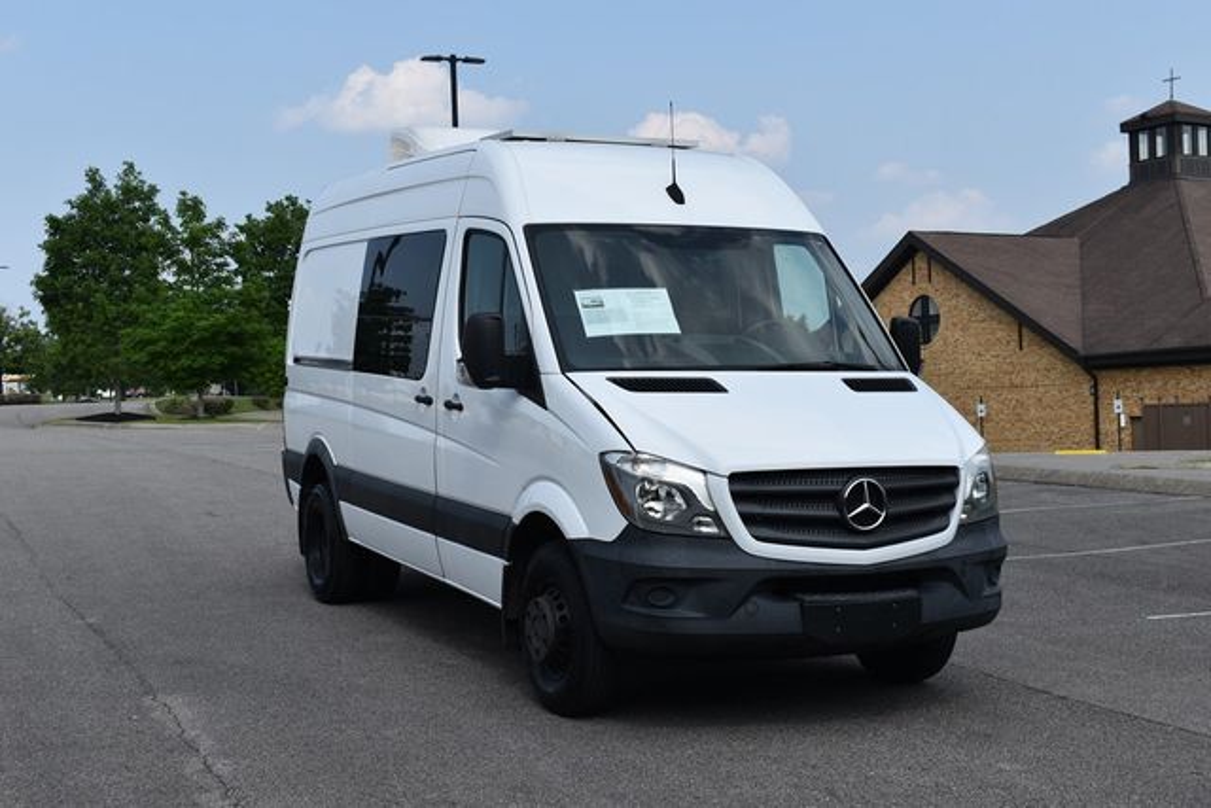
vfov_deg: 26.5
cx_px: 606
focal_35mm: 51
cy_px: 404
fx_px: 1716
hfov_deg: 38.9
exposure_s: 1/320
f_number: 9
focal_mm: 34
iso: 100
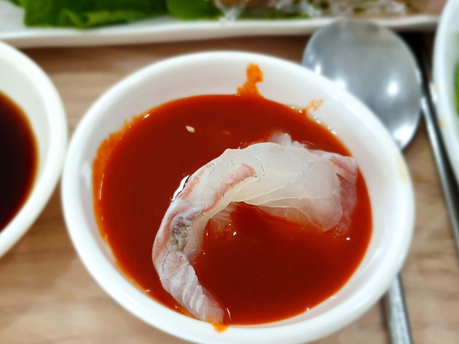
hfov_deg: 51.3
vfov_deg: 39.6
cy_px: 194
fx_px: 477
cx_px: 236
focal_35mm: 36
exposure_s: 1/60
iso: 50
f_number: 1.5
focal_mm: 4.32
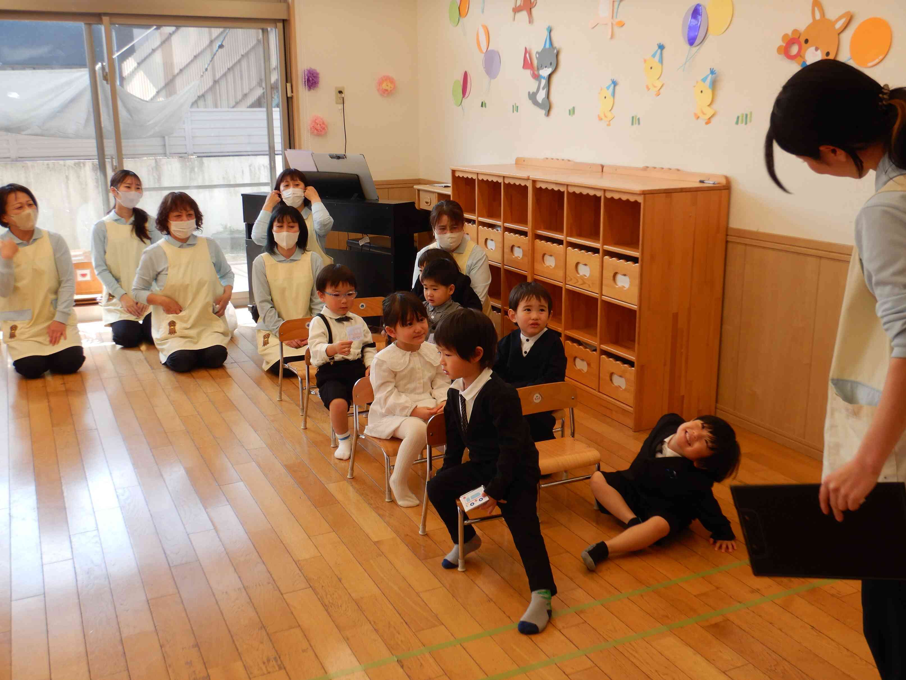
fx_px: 890
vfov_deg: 41.8
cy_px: 340
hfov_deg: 54.0
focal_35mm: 34
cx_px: 453
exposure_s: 1/60
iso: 125
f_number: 4.2
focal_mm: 6.1
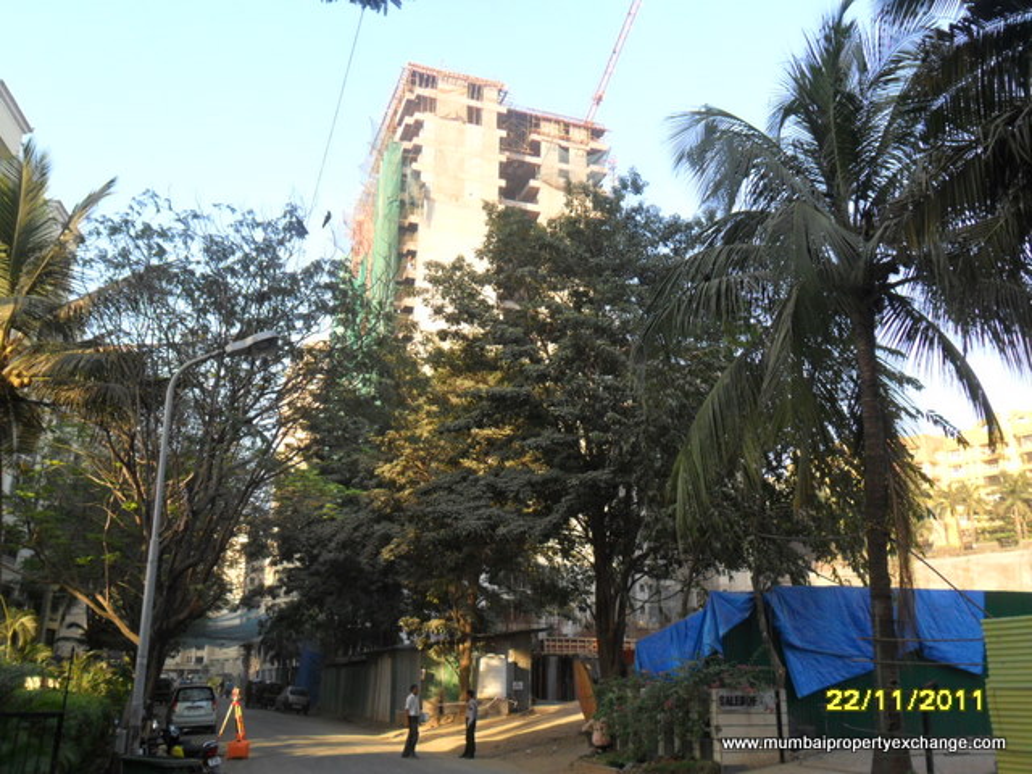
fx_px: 954
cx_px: 516
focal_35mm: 32
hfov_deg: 56.8
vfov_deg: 44.2
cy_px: 387
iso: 100
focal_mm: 5.7
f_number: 3.7
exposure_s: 1/125
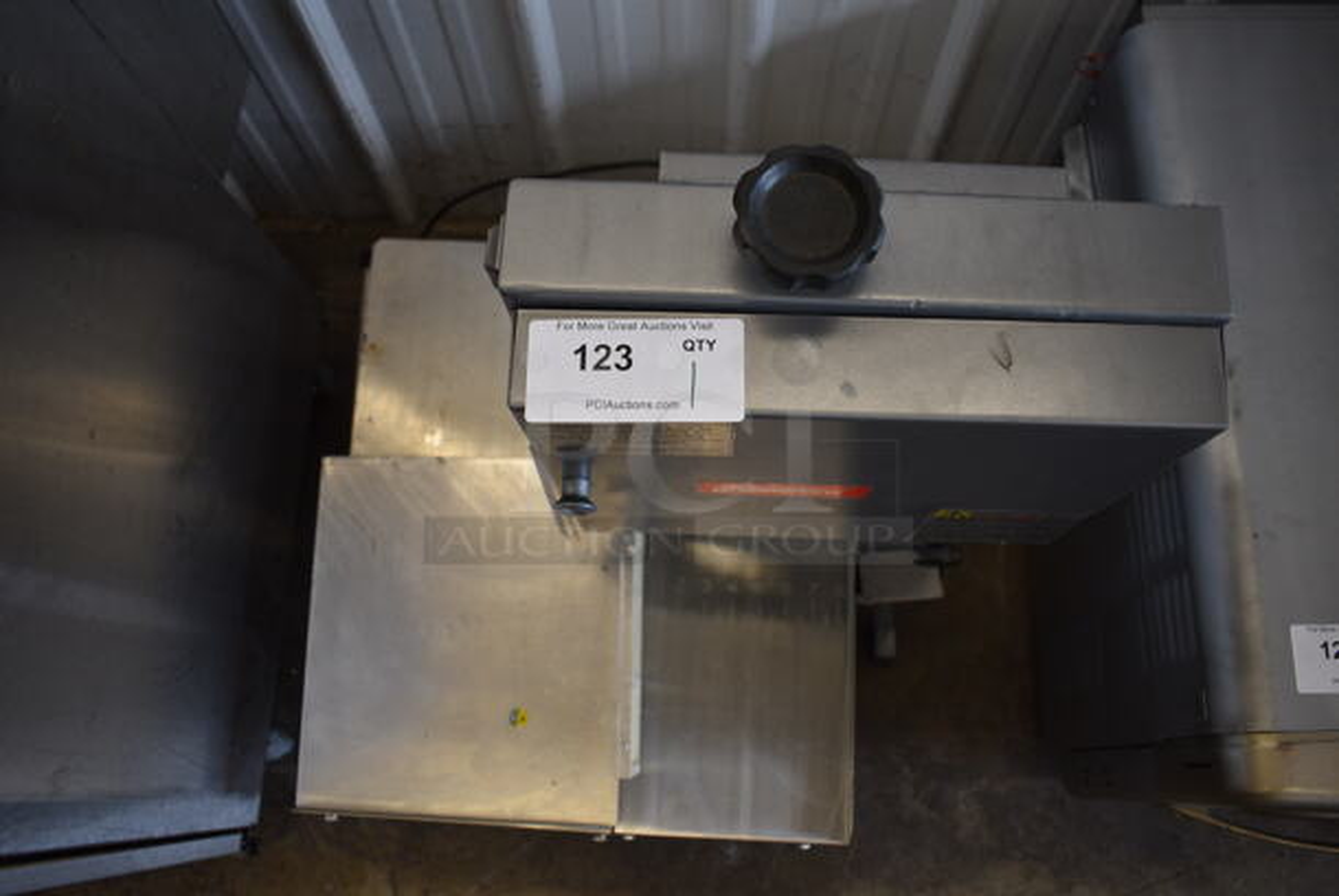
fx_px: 1005
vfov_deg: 48.0
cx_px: 670
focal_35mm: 27
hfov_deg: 67.3
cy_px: 448
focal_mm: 18
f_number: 4
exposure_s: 1/250
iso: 400
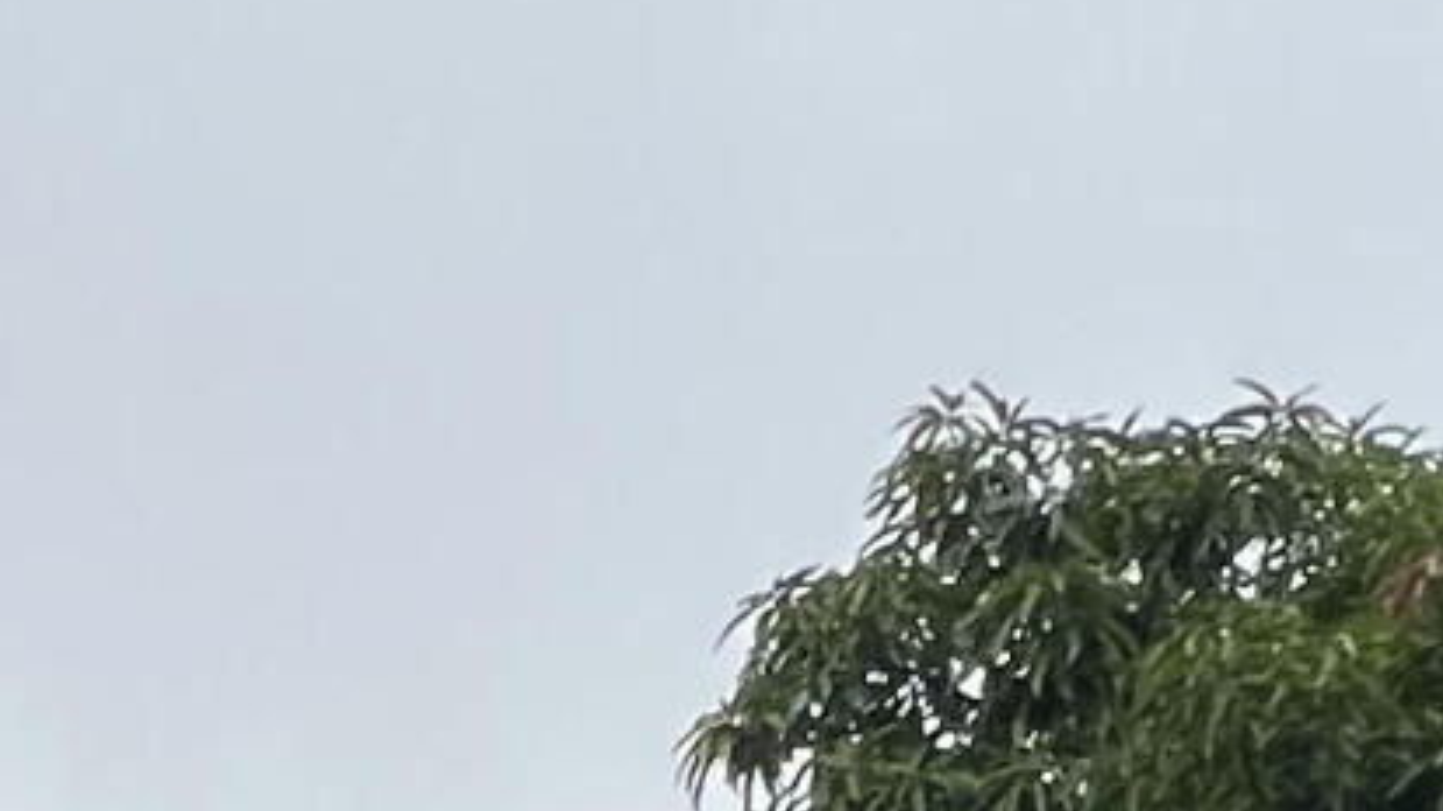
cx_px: -1275
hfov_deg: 16.7
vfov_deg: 8.9
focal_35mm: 103
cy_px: 2650
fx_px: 3940
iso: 32
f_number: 1.8
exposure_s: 1/2053
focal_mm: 1.6
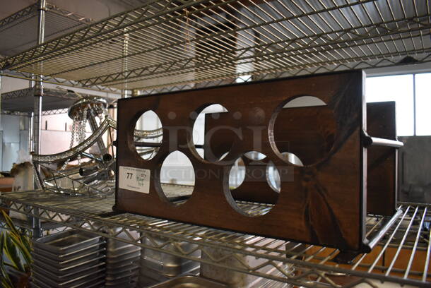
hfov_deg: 67.3
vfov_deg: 48.0
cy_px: 144
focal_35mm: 27
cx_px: 216
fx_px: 324
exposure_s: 1/125
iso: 1400
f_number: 3.5
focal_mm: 18
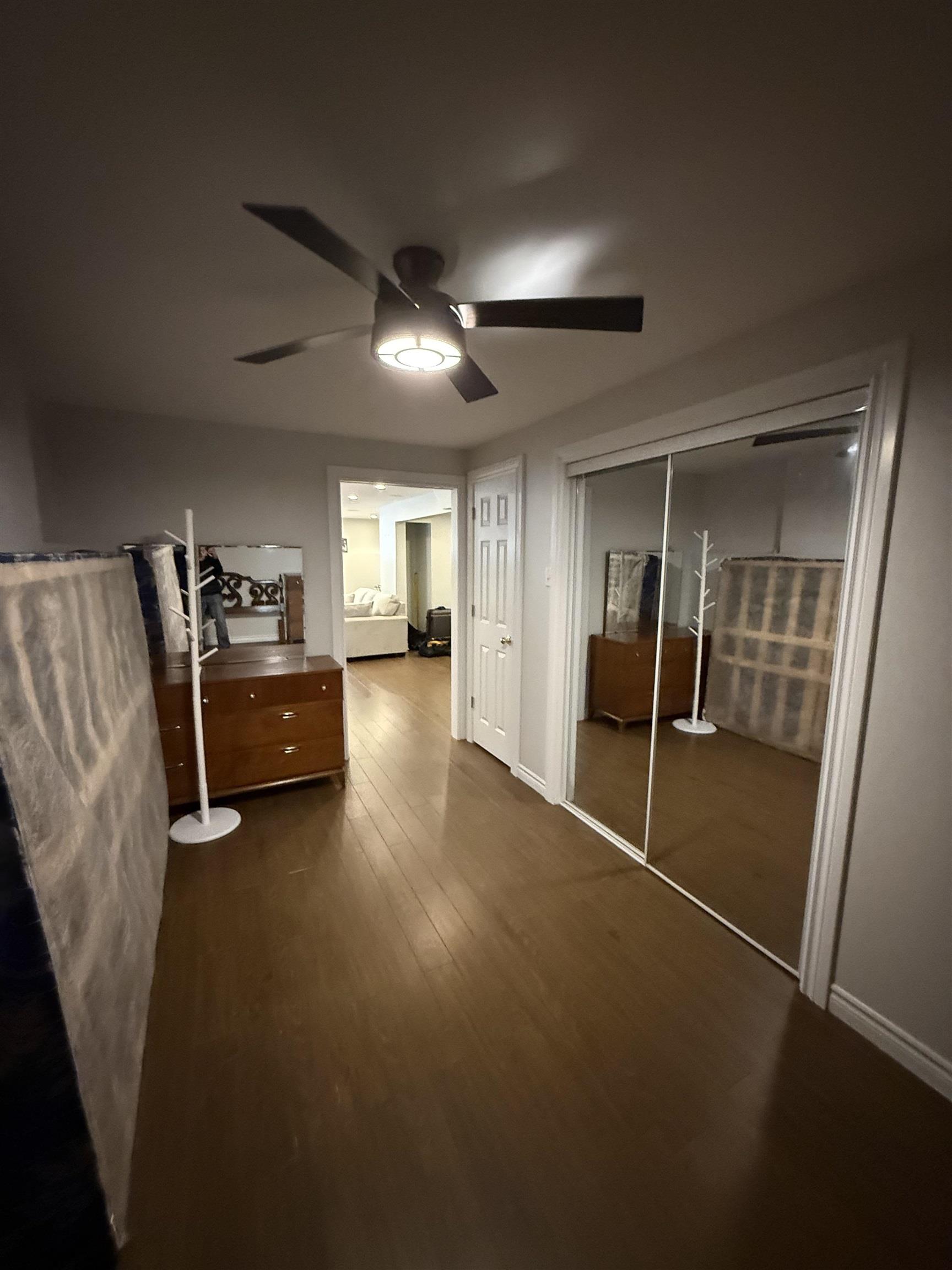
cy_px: 635
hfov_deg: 85.7
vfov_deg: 102.1
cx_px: 476
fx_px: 513
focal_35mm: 14
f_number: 2.2
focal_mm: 2.22
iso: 1250
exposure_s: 1/40
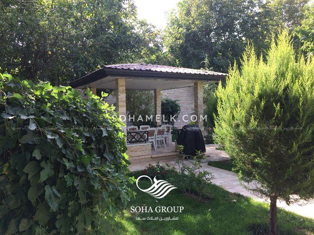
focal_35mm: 29
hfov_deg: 61.7
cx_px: 157
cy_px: 118
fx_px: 263
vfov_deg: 48.2
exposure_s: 1/291
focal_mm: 4.15
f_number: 2.2
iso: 32
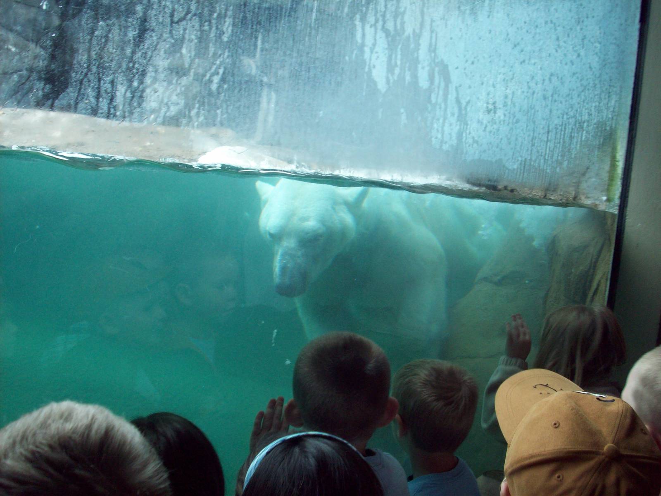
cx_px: 330
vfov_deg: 38.7
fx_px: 707
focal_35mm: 37
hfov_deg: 50.1
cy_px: 248
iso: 84
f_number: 2.8
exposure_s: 1/45
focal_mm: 6.2
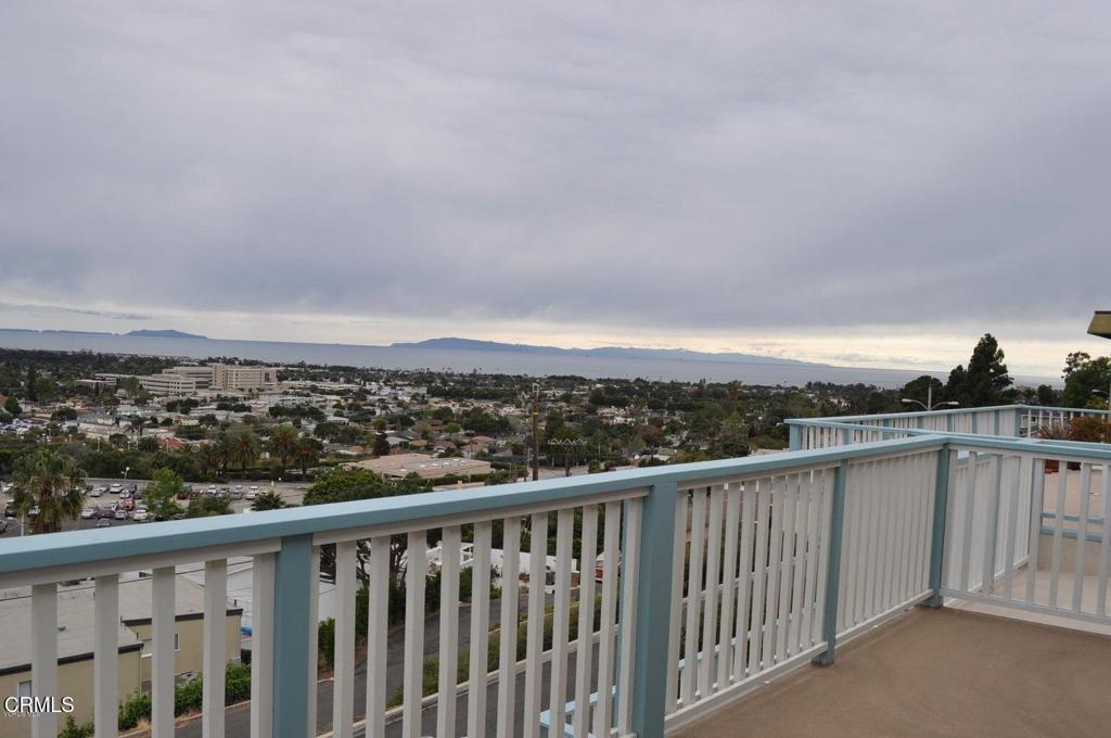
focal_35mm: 27
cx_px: 556
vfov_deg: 47.8
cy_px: 369
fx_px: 832
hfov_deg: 67.4
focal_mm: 18
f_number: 9
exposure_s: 1/320
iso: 200
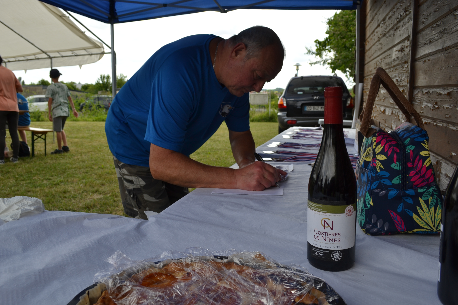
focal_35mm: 30
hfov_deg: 61.9
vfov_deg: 43.6
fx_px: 382
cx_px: 229
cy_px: 152
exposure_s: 1/160
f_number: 6.3
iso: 100
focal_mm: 20
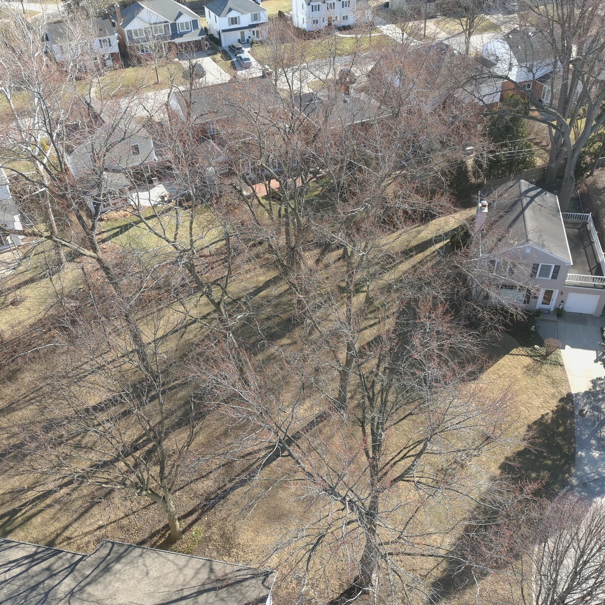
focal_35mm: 31
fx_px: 613
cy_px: 301
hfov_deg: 52.5
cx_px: 301
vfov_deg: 52.5
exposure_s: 1/240
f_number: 1.8
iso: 100
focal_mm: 4.74
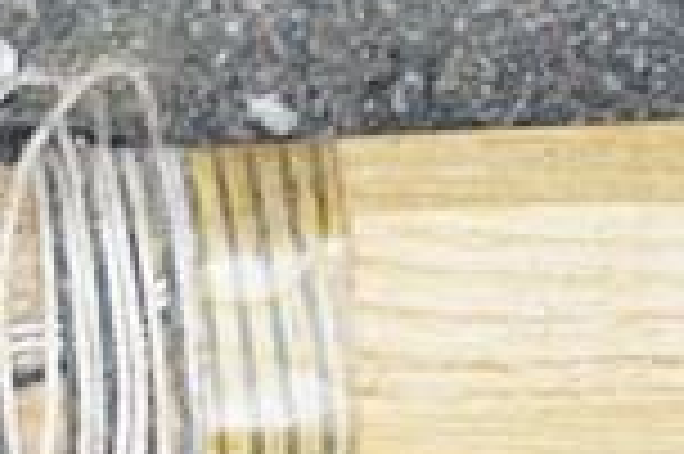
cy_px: 344
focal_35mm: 380
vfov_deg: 3.6
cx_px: -328
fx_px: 7218
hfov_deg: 5.4
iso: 200
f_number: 5.6
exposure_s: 1/30
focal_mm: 55
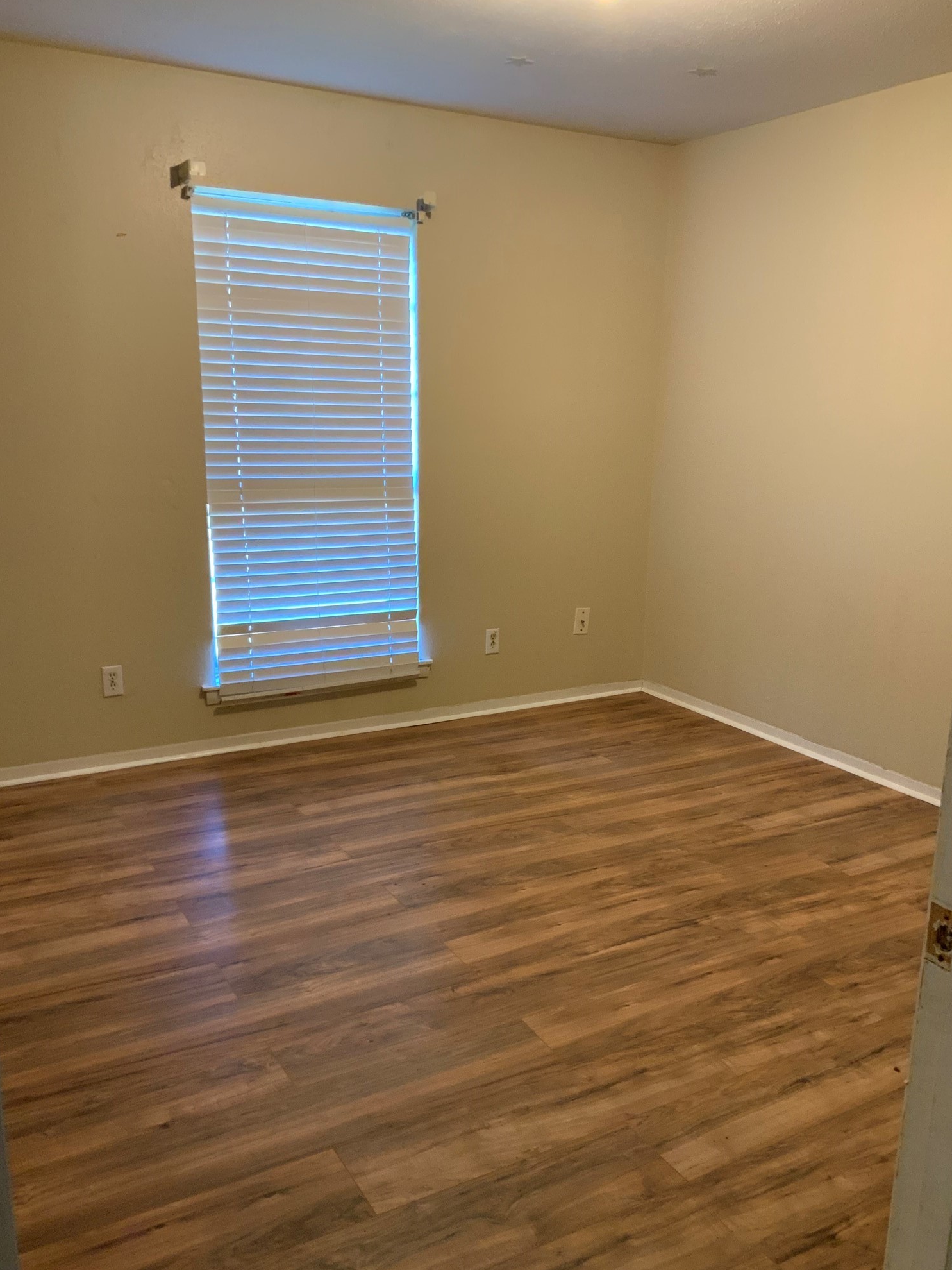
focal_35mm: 30
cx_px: 480
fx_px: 1100
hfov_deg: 46.8
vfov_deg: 60.0
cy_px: 641
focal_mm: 3
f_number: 1.8
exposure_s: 1/60
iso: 125
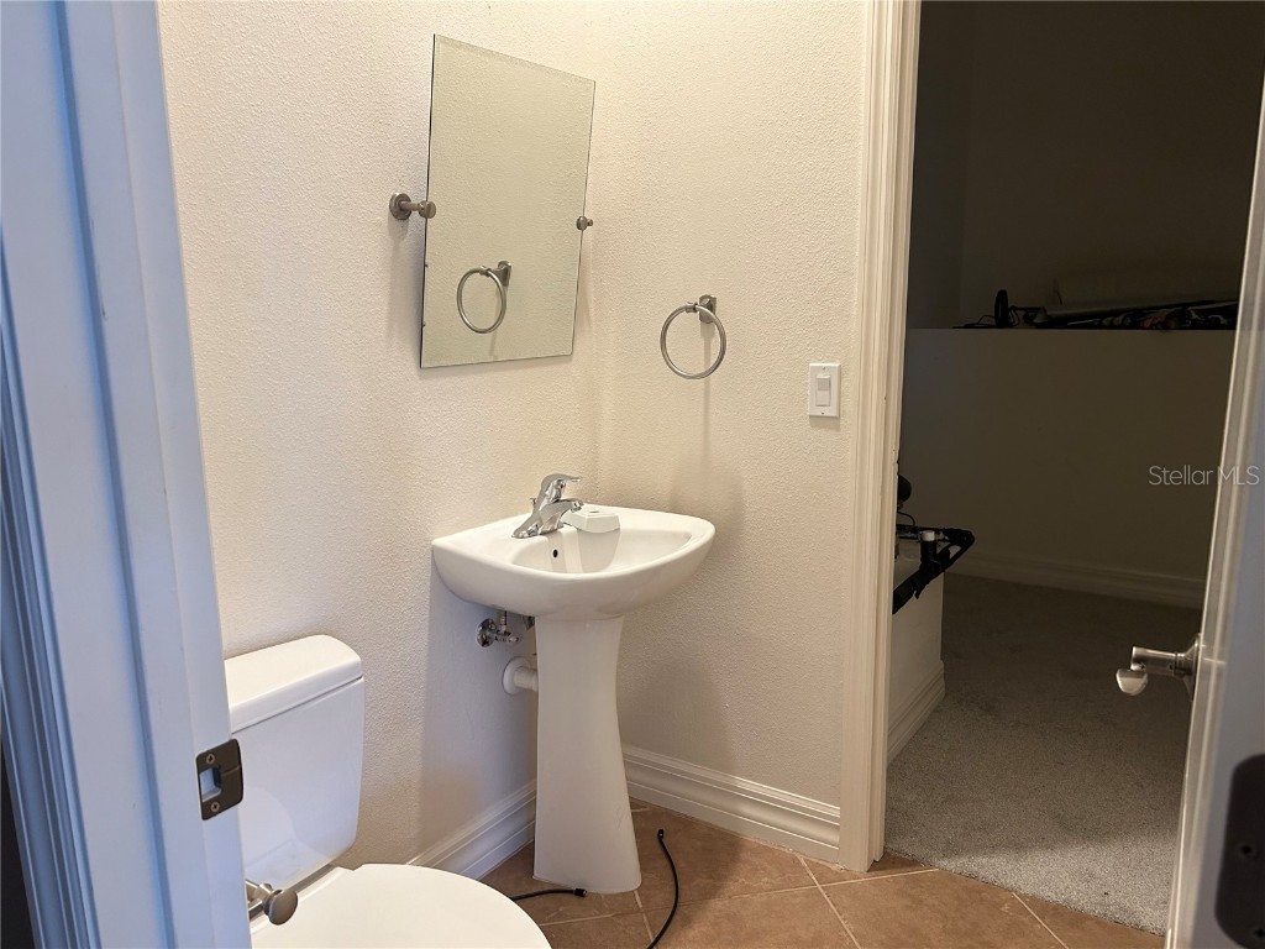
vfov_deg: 53.1
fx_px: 950
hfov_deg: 67.3
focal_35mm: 26
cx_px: 632
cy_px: 474
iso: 100
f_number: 1.5
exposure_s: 1/60
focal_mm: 5.7
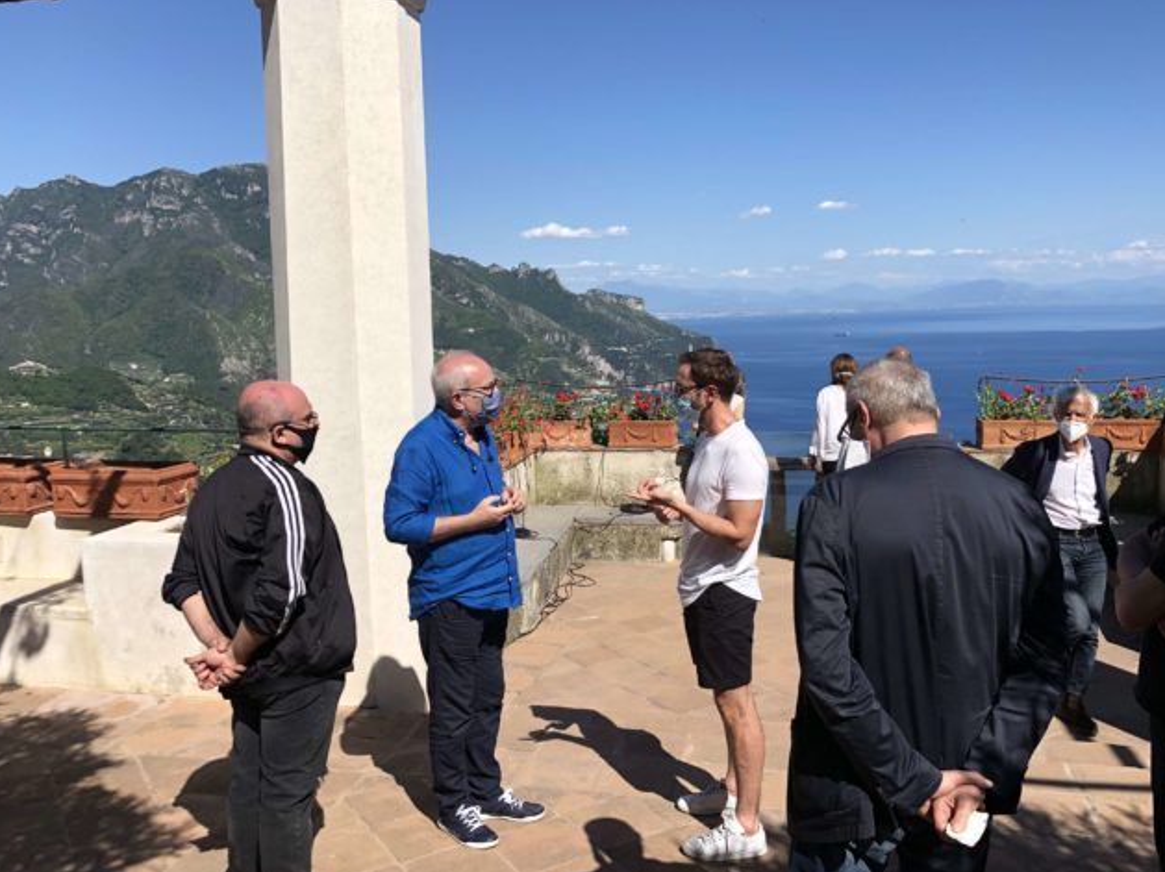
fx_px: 1043
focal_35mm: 31
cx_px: 624
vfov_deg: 45.4
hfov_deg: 58.3
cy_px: 420
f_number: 1.8
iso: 25
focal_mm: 4
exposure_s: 1/3003
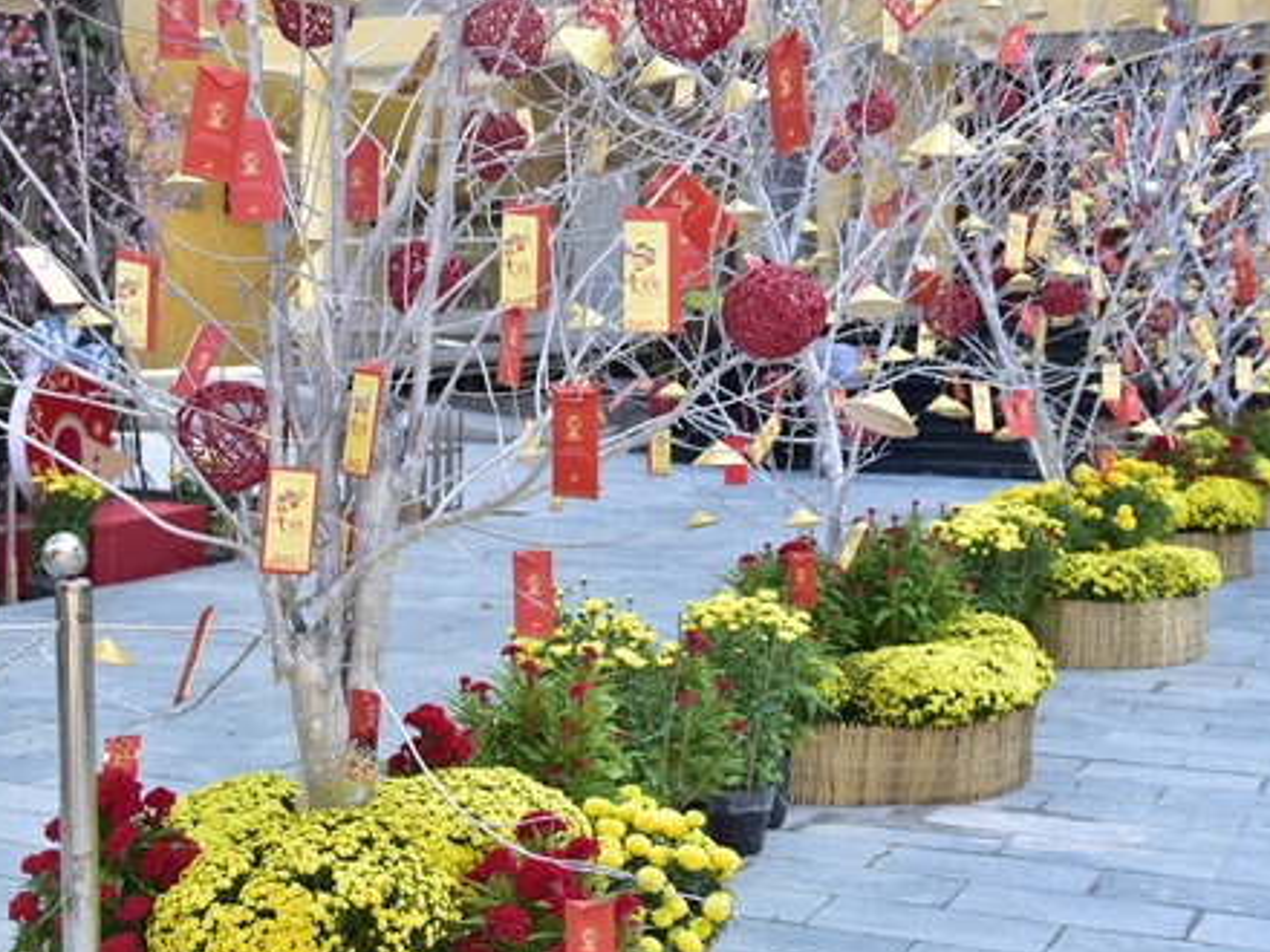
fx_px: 1981
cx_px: 485
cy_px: 392
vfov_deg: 27.0
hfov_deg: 35.4
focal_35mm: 54
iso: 320
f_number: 4
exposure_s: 1/400
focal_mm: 38
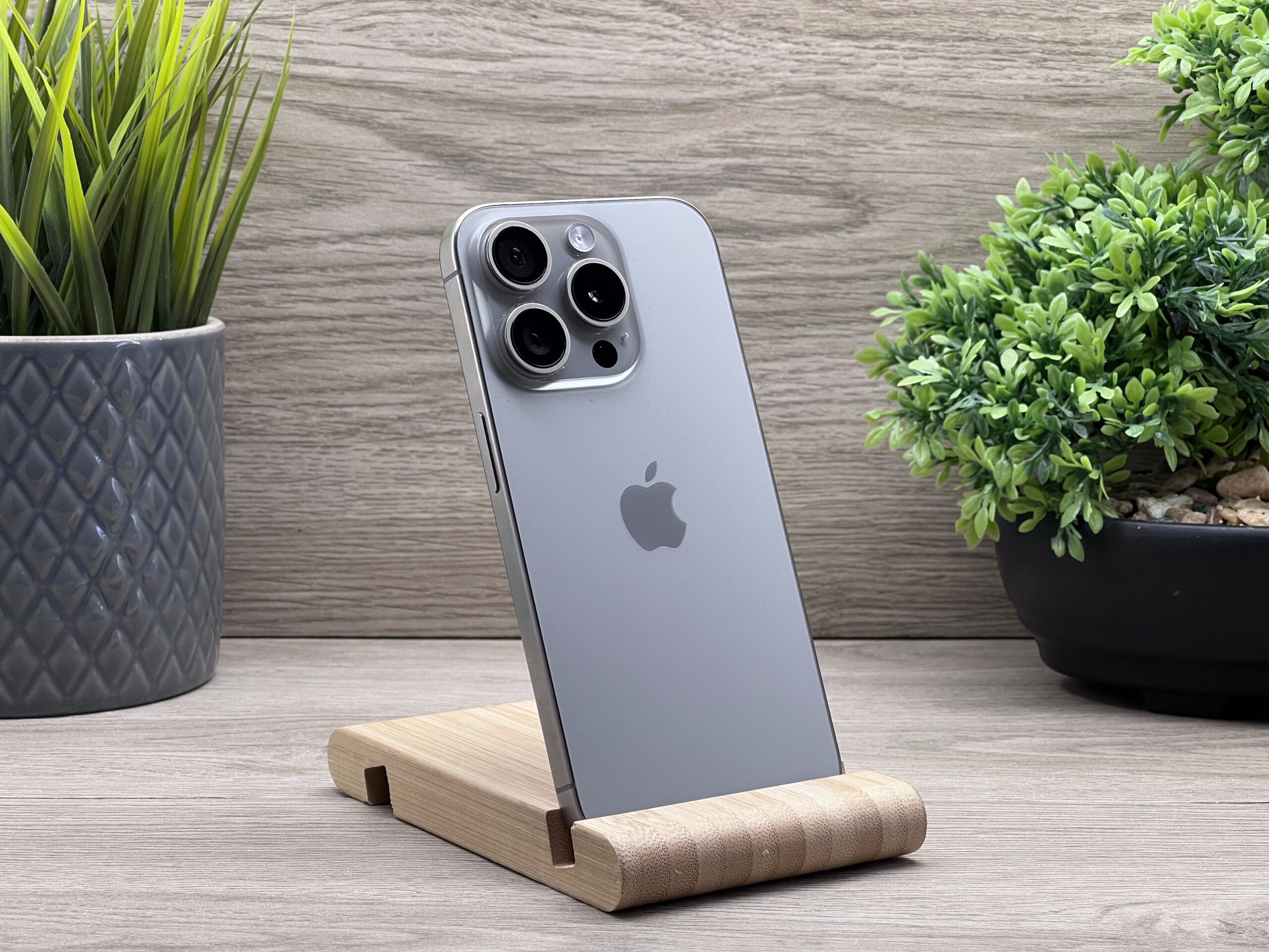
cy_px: 476
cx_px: 634
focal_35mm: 77
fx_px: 2823
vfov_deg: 19.1
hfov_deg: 25.3
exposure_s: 1/100
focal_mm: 9
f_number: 2.8
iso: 80
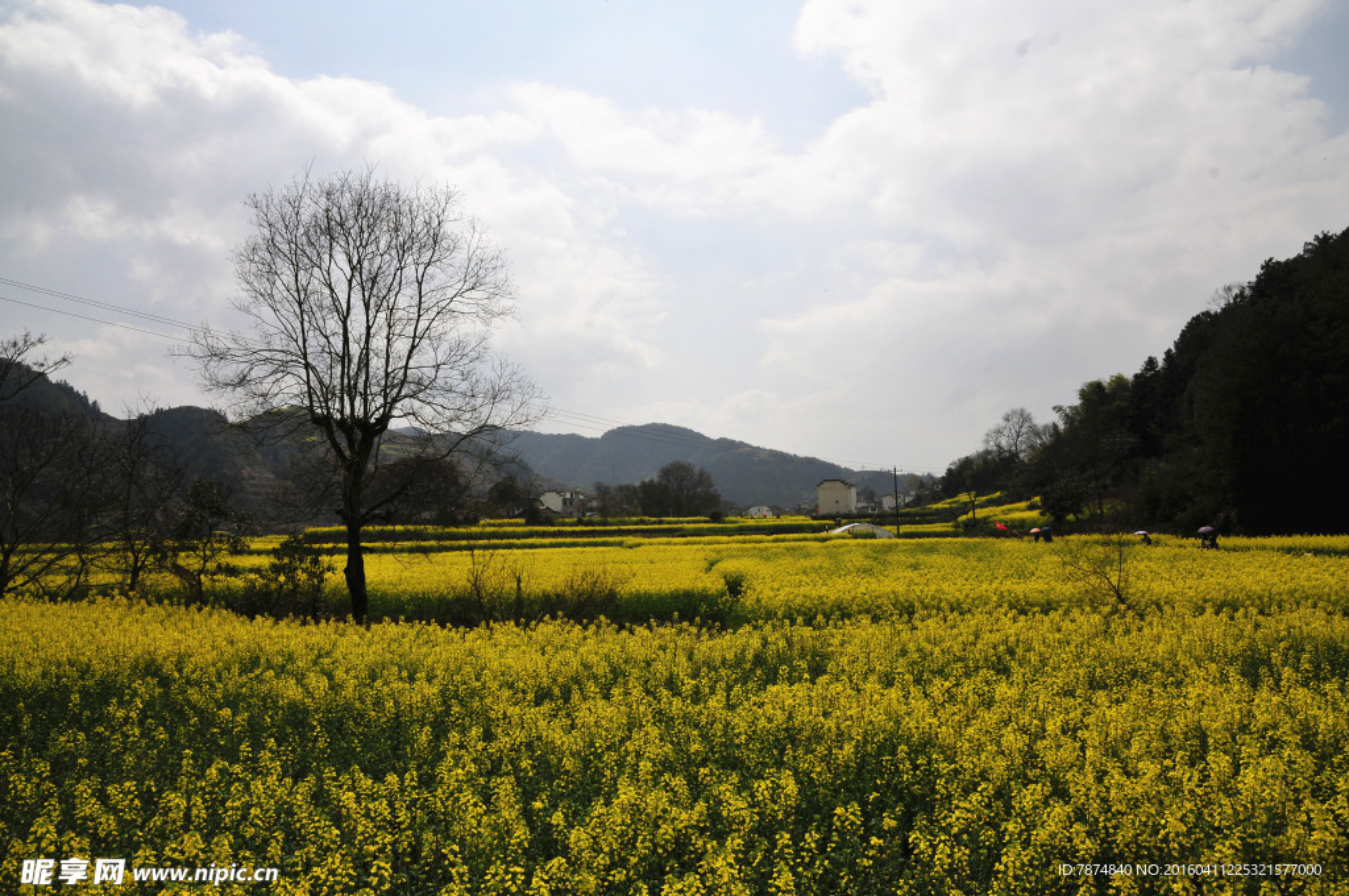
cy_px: 448
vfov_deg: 53.0
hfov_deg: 73.8
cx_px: 674
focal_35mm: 24
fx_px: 898
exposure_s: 1/800
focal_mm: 16
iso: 200
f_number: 14
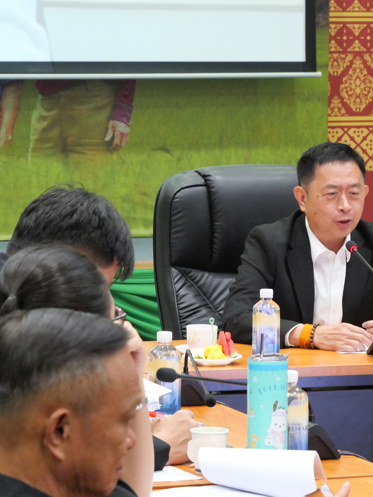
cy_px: 249
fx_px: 2571
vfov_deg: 11.0
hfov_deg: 8.3
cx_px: 279
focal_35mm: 179
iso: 3200
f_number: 6.3
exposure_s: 1/40
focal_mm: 60
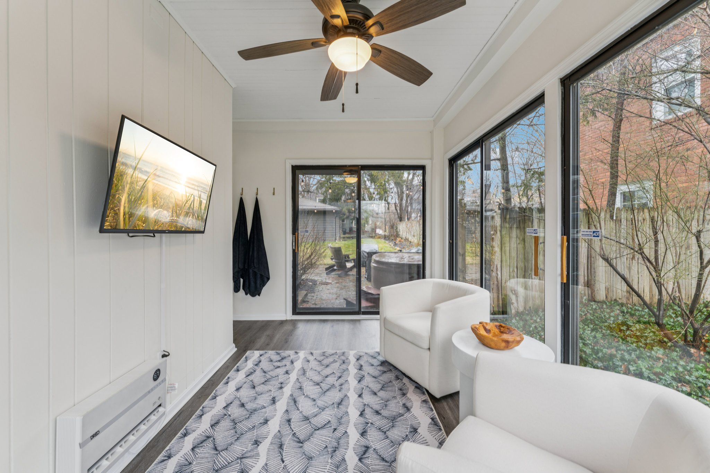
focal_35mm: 14
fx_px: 276
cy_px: 236
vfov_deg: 81.2
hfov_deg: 104.3
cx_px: 355
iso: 200
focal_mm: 14
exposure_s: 1/30
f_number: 5.6
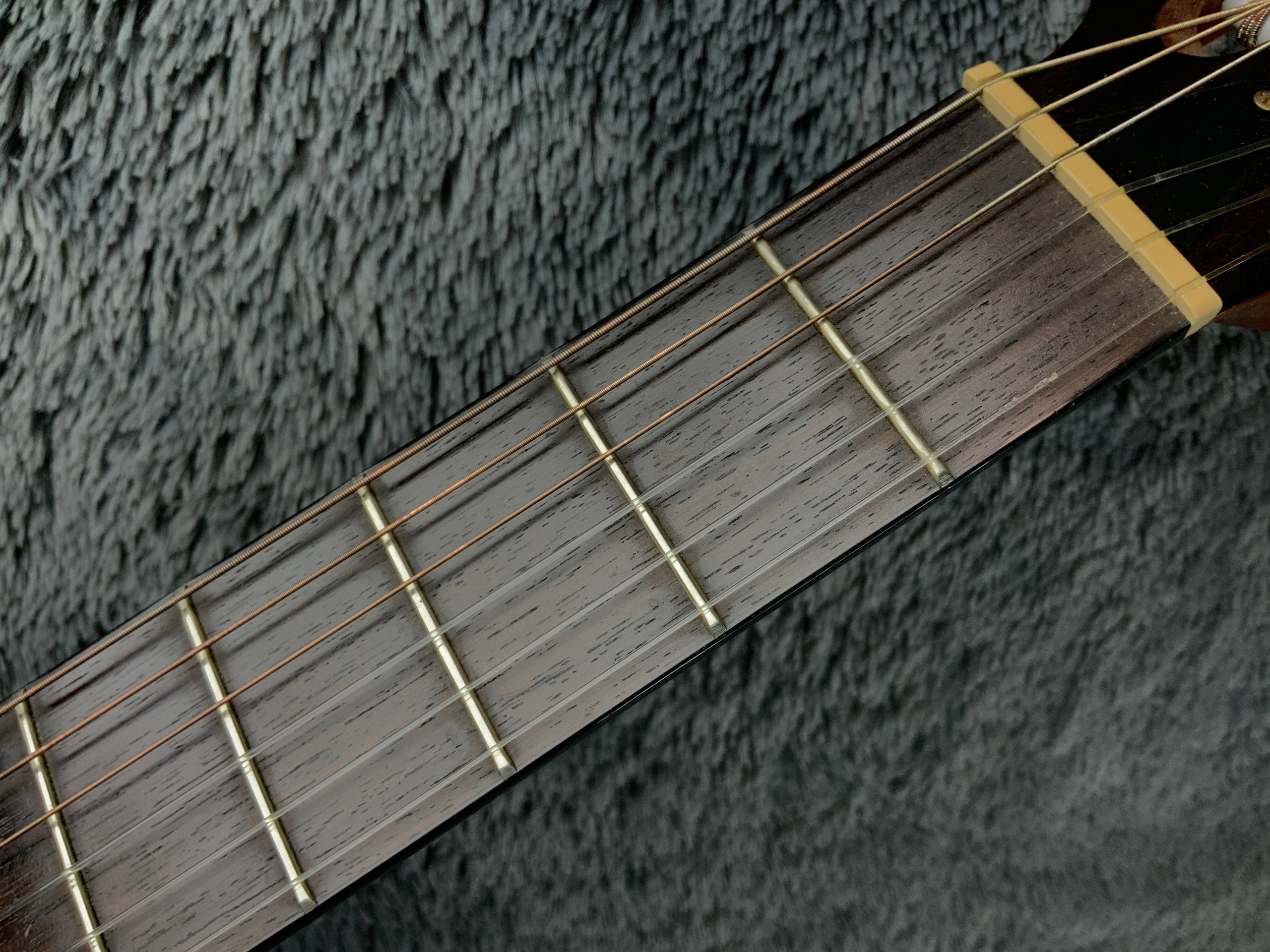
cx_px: 635
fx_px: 1064
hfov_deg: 61.7
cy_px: 476
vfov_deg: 48.2
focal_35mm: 29
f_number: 1.8
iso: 32
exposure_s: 1/100
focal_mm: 3
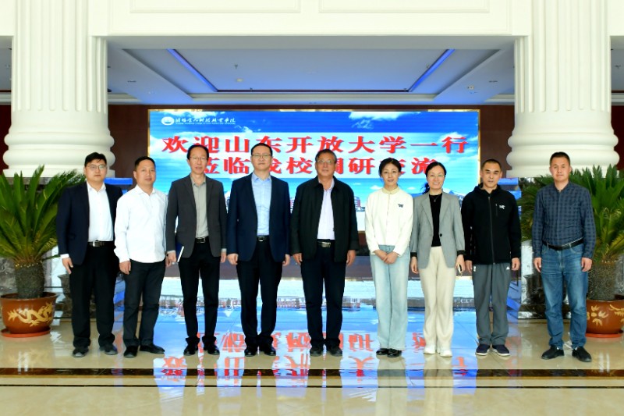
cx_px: 312
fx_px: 468
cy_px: 208
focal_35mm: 27
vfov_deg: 47.9
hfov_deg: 67.4
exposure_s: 1/100
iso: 560
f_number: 5
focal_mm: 18
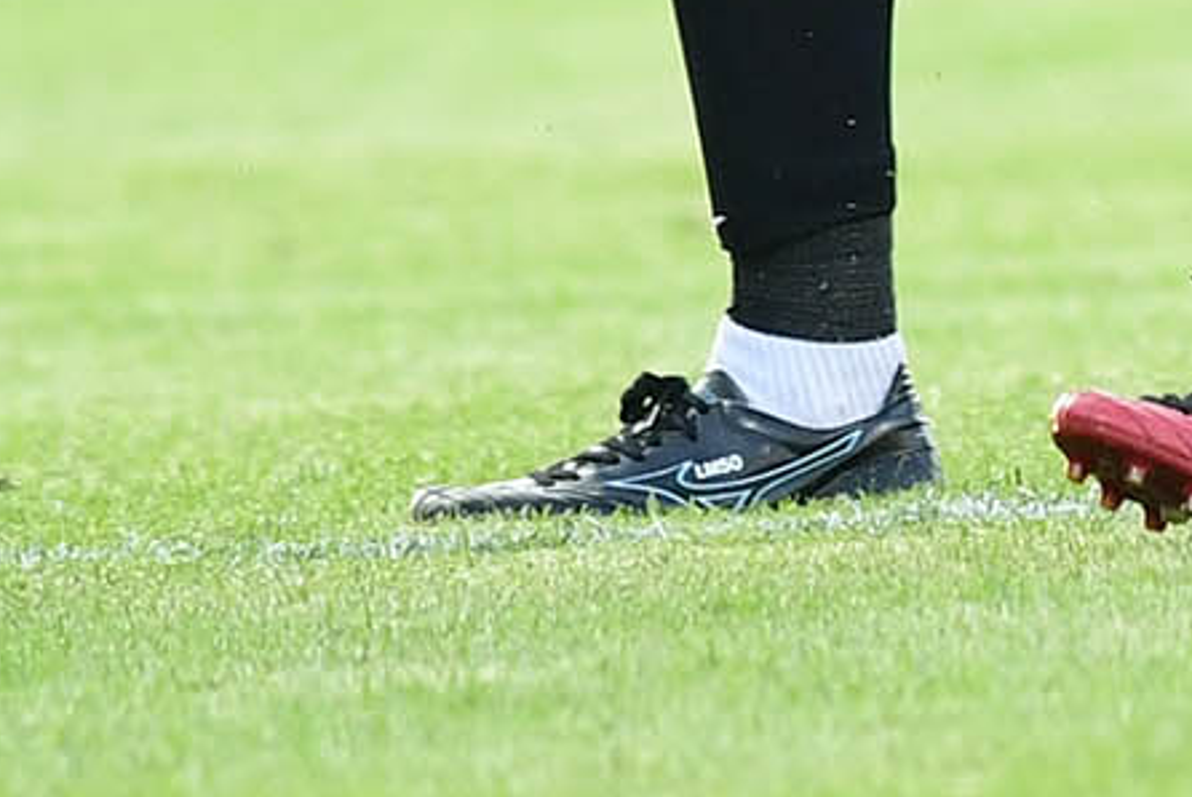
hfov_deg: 1.2
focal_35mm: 1680
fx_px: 55661
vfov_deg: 0.8
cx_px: 69
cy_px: -1272
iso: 1000
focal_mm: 300
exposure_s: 1/640
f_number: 4
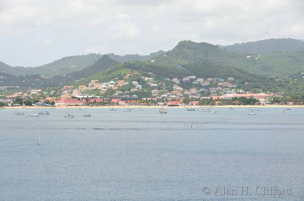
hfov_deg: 17.1
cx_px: 152
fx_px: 1011
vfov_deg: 11.4
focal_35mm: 120
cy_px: 100
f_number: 8
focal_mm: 80
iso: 100
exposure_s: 1/250
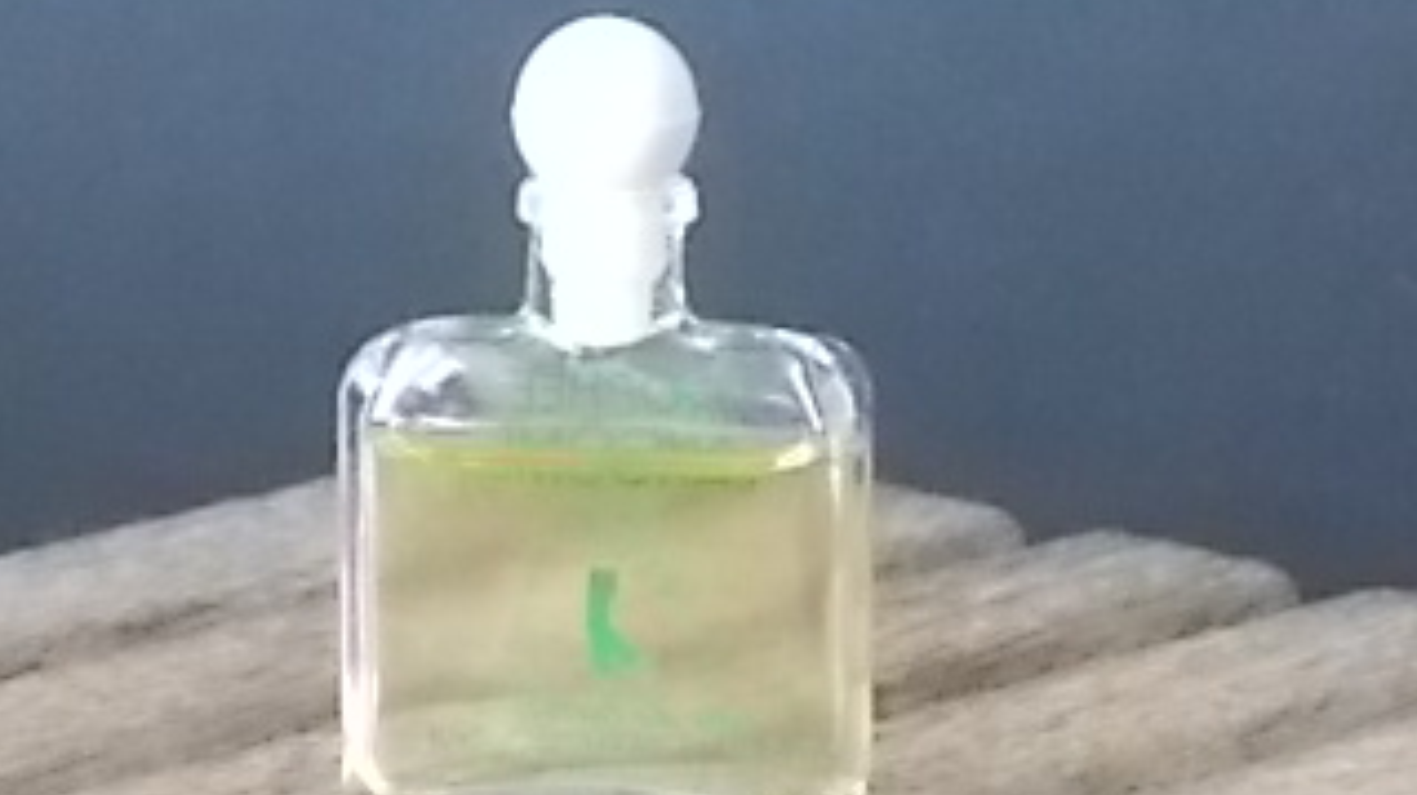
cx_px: 569
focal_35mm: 247
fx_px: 9275
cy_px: 466
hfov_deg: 8.7
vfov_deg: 4.9
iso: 800
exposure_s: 1/25
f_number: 6
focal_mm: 20.1
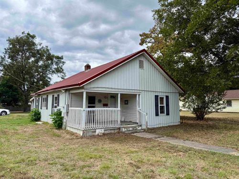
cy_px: 90
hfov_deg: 71.6
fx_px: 166
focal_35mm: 24
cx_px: 120
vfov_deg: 56.8
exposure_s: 1/2801
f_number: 1.78
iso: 80
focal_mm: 6.76
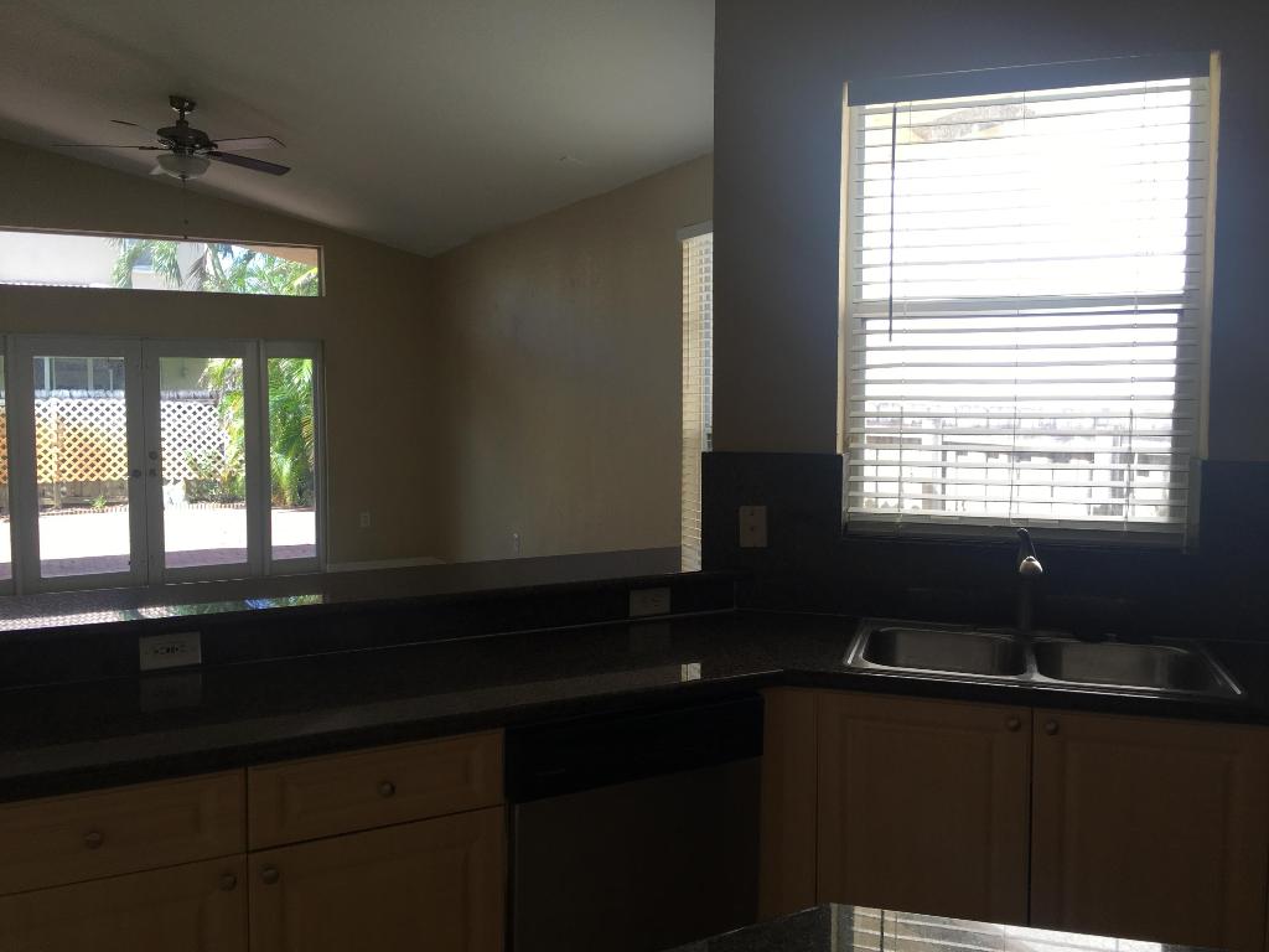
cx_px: 634
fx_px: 1063
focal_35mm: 29
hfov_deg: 61.7
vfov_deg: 48.2
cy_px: 476
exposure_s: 1/120
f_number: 2.2
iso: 25
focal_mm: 4.15
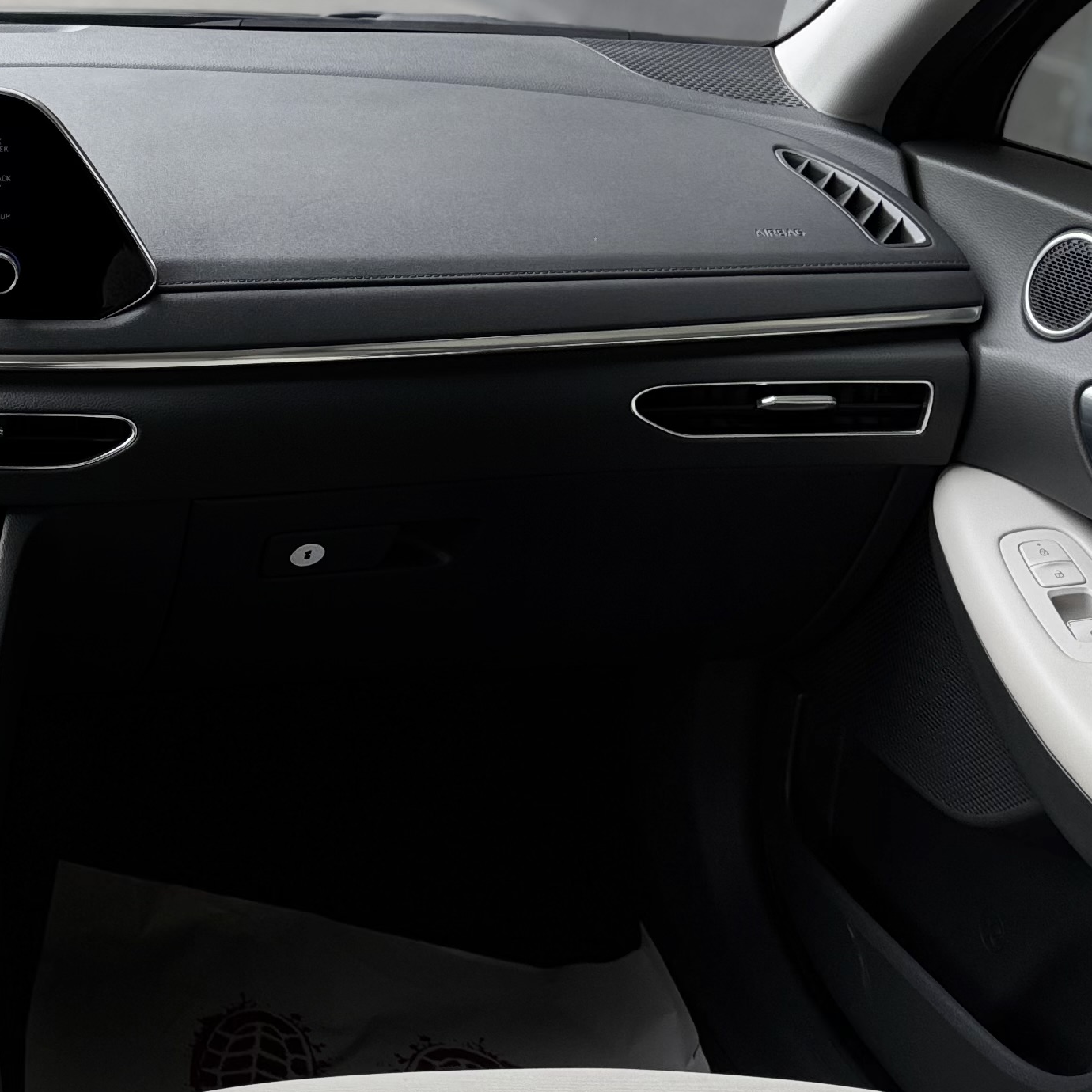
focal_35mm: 62
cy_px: 513
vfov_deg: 27.7
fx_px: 2213
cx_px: -173
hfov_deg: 25.3
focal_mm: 6.76
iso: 80
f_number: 1.78
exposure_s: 1/116
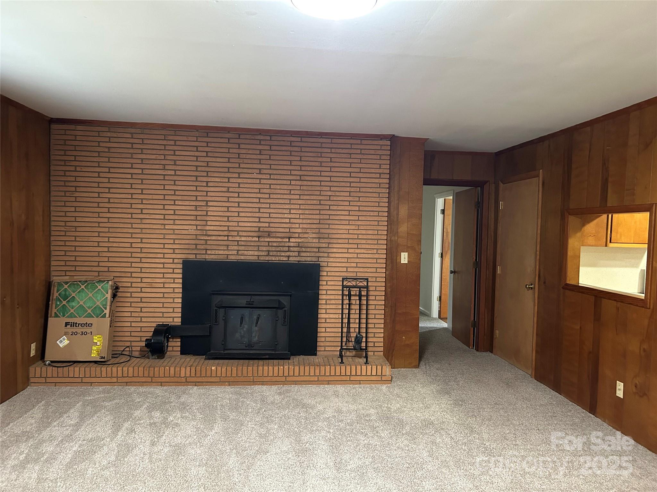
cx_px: 328
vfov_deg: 53.1
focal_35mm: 26
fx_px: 493
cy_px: 246
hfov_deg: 67.3
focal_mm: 5.7
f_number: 1.5
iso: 400
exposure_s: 1/40
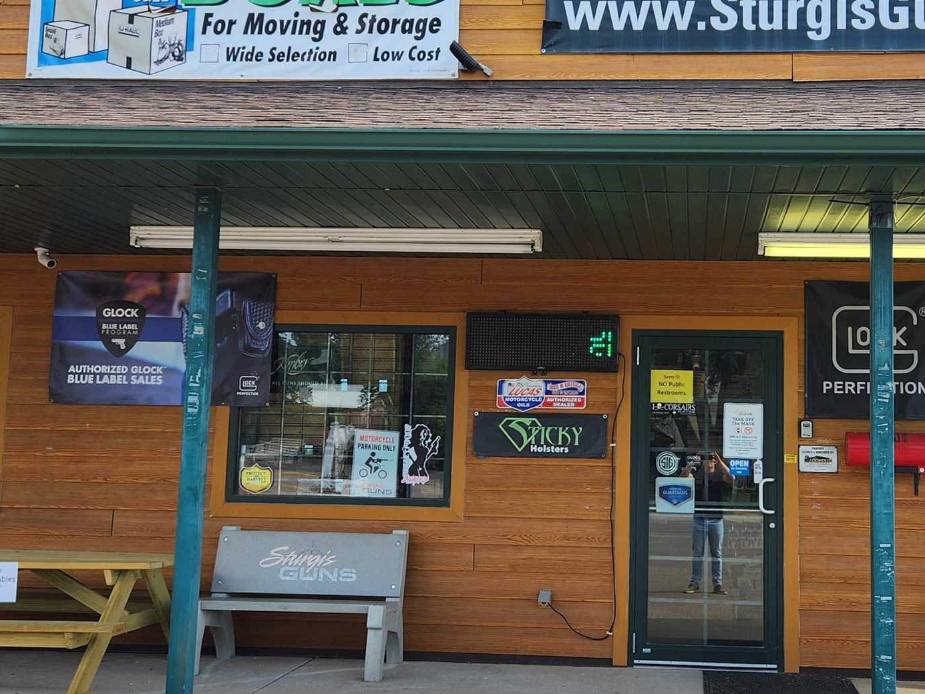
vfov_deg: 28.5
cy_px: 296
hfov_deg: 37.1
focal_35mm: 51
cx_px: 611
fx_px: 1363
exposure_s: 1/553
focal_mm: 5.4
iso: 20
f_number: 1.8
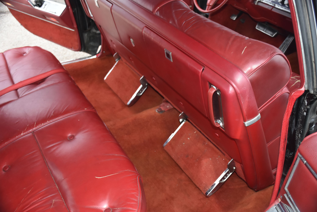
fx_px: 317
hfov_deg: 53.1
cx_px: 158
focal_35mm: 36
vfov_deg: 36.9
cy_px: 106
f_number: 3.8
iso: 800
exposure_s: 1/60
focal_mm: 24
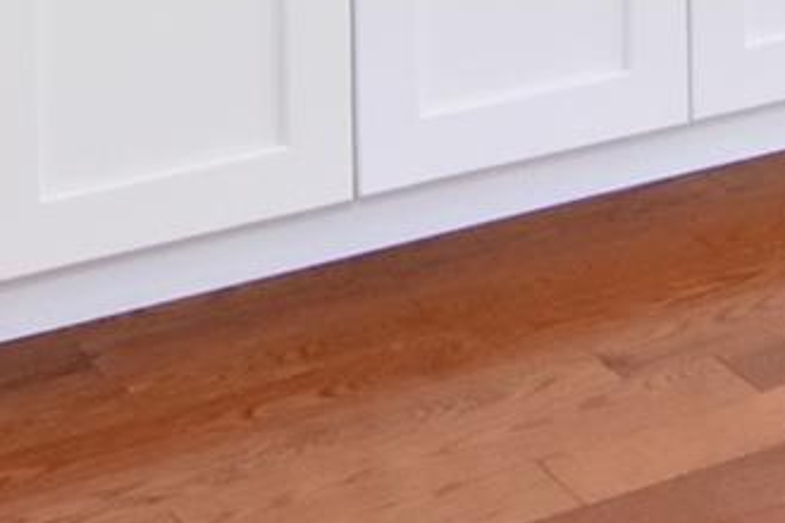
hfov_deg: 18.2
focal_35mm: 112
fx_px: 2441
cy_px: -727
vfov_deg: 10.5
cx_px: 515
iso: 800
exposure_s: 1/80
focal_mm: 12
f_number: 11
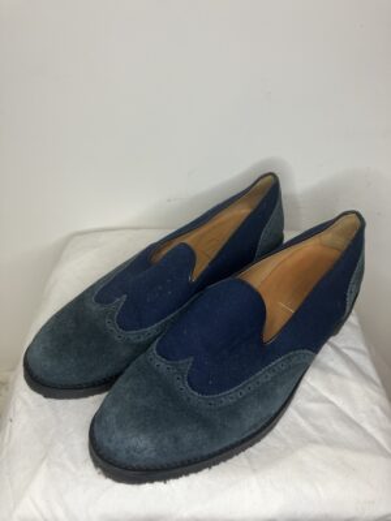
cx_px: 196
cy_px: 260
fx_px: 422
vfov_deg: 63.4
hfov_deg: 49.7
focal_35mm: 28
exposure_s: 1/100
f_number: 1.8
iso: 80
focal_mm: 3.99
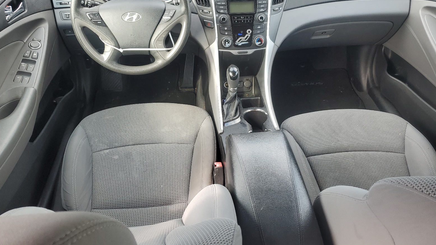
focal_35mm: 29
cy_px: 100
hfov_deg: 66.1
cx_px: 215
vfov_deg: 40.0
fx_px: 335
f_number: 1.5
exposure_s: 1/130
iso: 50
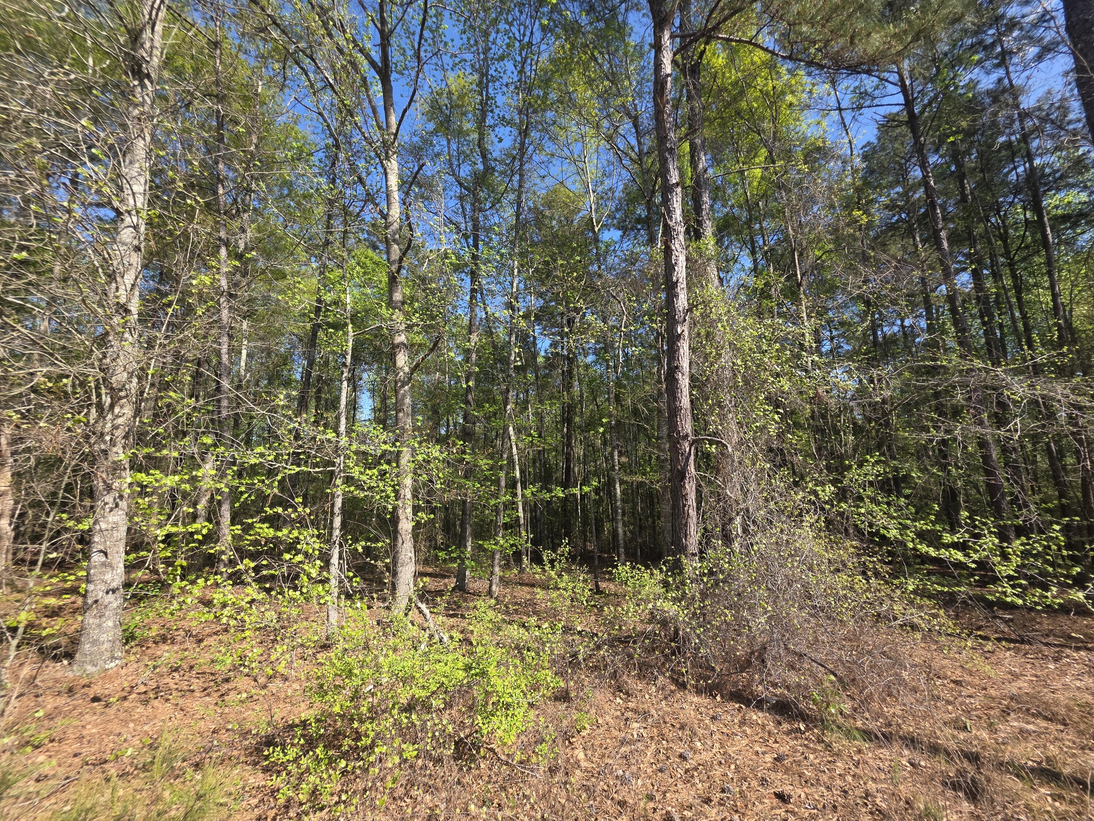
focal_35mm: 13
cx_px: 547
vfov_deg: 89.9
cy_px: 410
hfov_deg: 106.2
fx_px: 411
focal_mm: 2.2
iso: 40
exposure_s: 1/796
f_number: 1.9
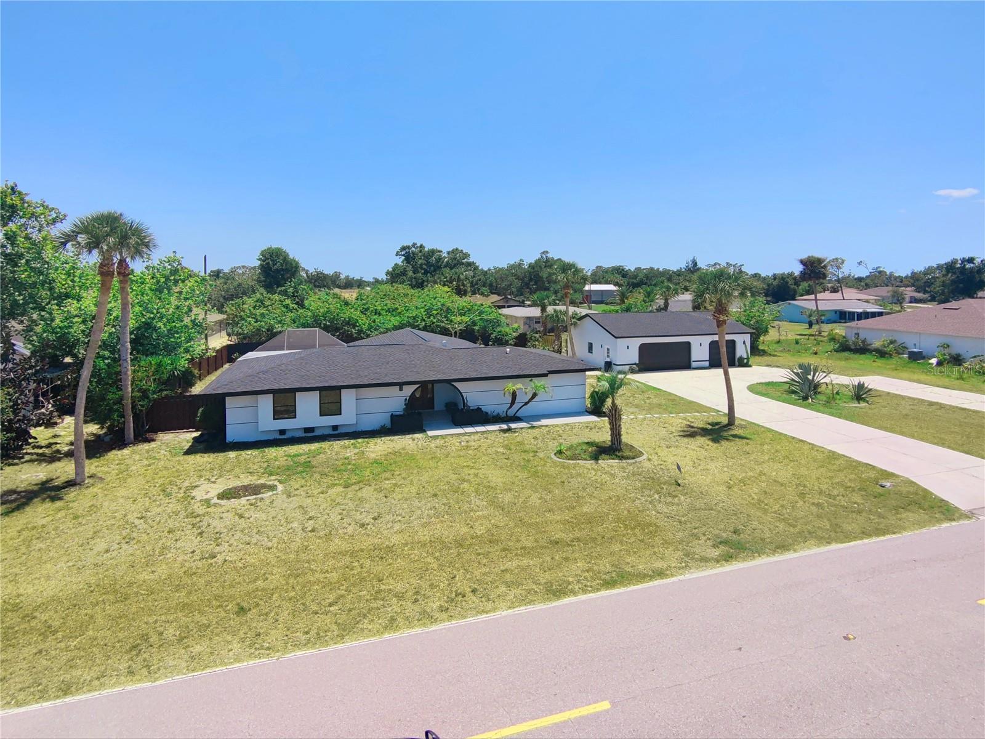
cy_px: 370
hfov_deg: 91.0
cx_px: 492
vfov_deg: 74.7
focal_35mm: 17
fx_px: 484
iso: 100
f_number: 2.8
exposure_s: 1/1250
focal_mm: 17
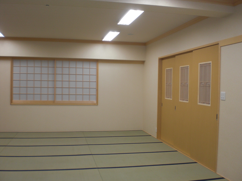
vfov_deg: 37.7
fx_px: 266
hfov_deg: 49.0
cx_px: 121
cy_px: 90
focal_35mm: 38
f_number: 3.1
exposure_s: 1/60
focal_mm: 6.3
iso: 100
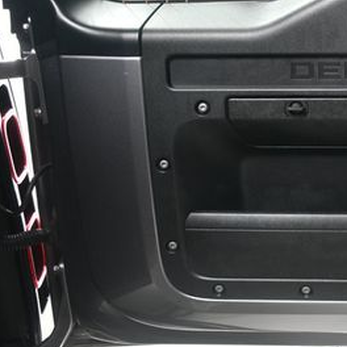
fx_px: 771
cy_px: 152
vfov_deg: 25.3
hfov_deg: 23.5
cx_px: 396
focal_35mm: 68
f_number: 6.3
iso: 100
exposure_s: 1/160
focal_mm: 22
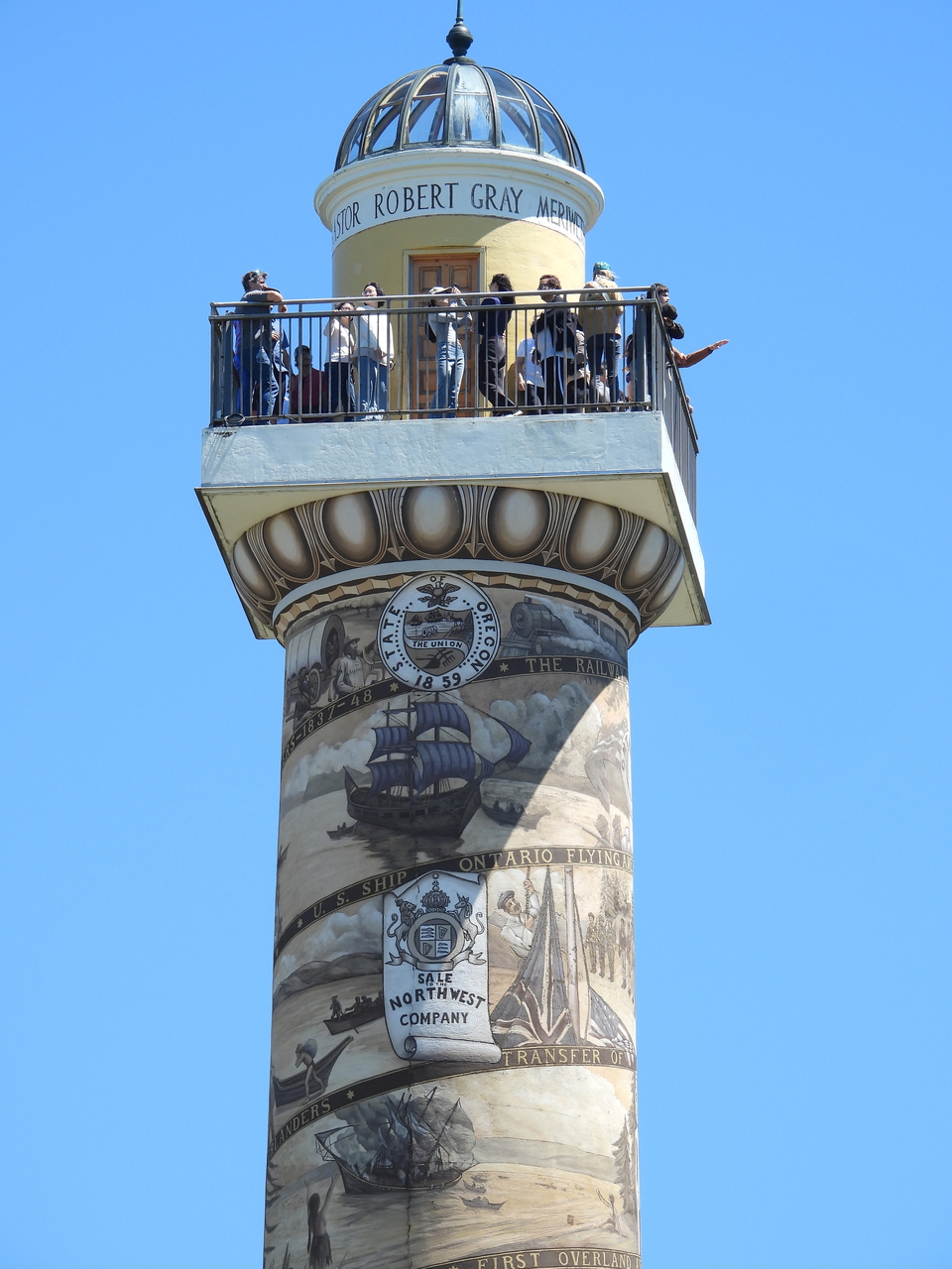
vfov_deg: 6.6
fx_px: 11001
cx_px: 476
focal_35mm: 300
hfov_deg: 5.0
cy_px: 634
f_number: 5
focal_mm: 53.5
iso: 100
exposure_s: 1/320
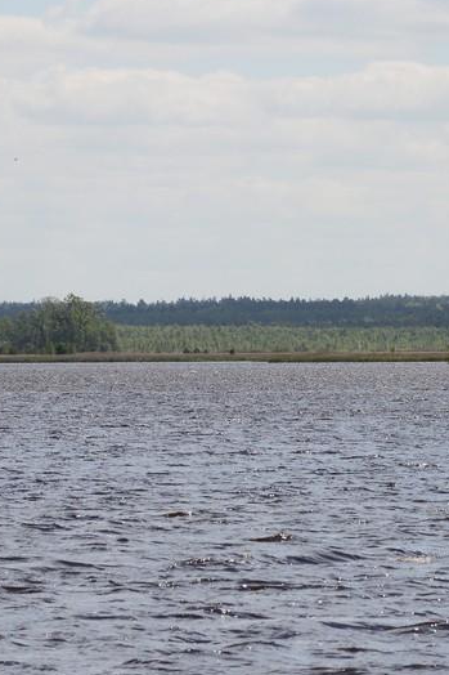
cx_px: 215
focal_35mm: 292
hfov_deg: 4.7
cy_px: 368
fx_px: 5466
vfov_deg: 7.1
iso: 400
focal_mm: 102
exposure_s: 1/1250
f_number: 9
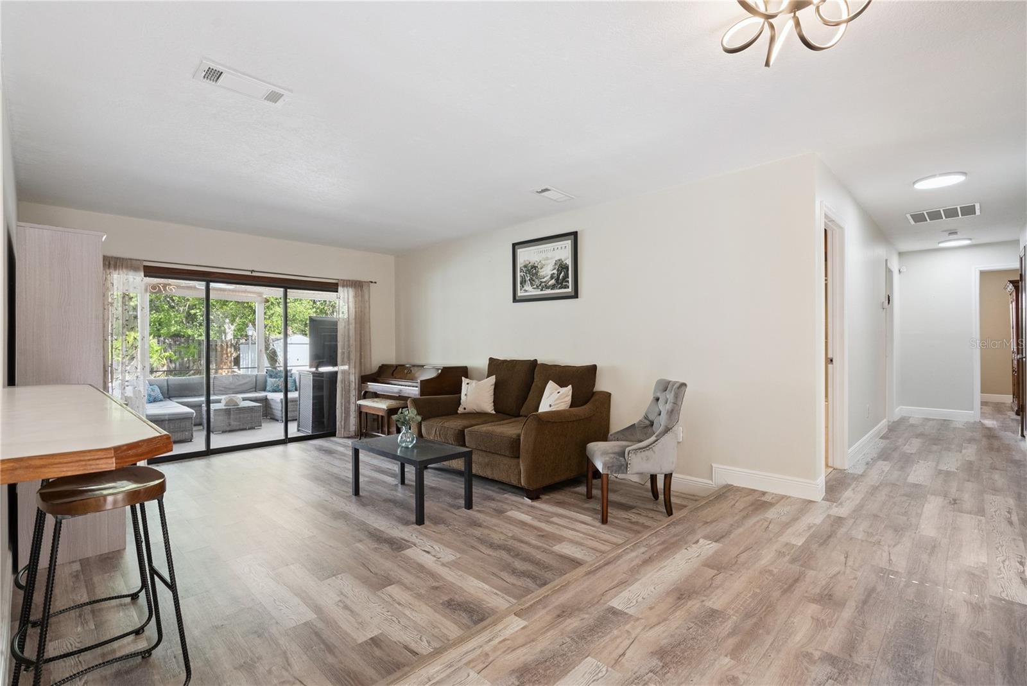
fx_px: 457
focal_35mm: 16
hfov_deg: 96.7
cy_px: 343
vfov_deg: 73.8
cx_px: 514
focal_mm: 16
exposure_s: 1/50
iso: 1250
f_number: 9
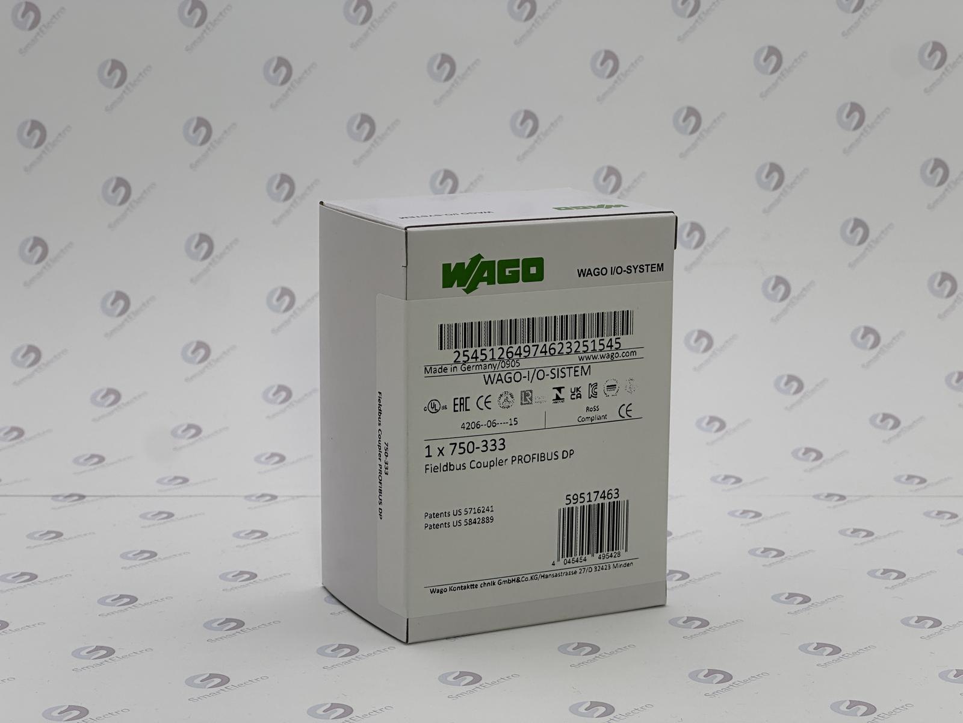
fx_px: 2142
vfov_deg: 19.1
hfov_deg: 25.3
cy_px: 362
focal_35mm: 77
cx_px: 482
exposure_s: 1/264
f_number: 2.8
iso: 32
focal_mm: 9
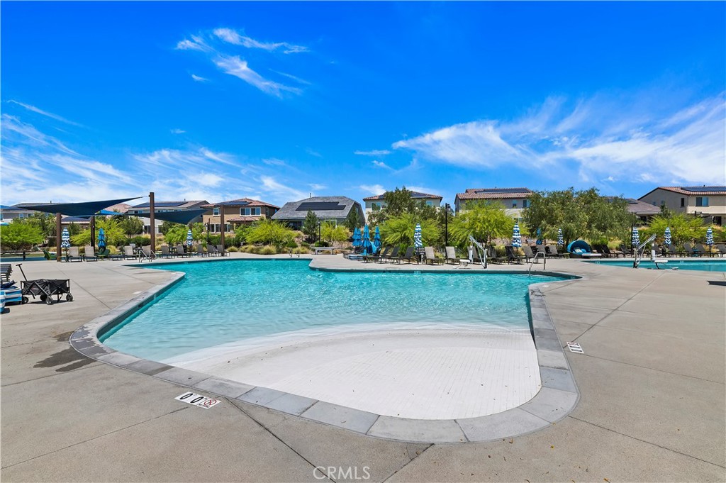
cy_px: 242
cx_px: 363
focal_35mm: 17
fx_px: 343
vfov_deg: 70.3
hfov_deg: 93.3
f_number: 20
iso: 500
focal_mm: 17
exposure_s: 1/500
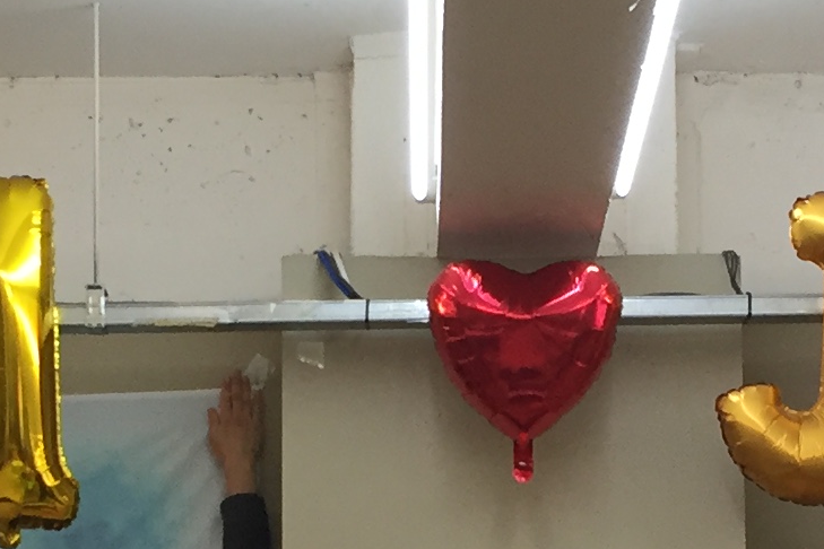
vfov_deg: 10.0
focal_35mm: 135
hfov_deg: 15.2
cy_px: 604
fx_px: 3090
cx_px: 448
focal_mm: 4.15
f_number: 2.2
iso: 32
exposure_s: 1/30
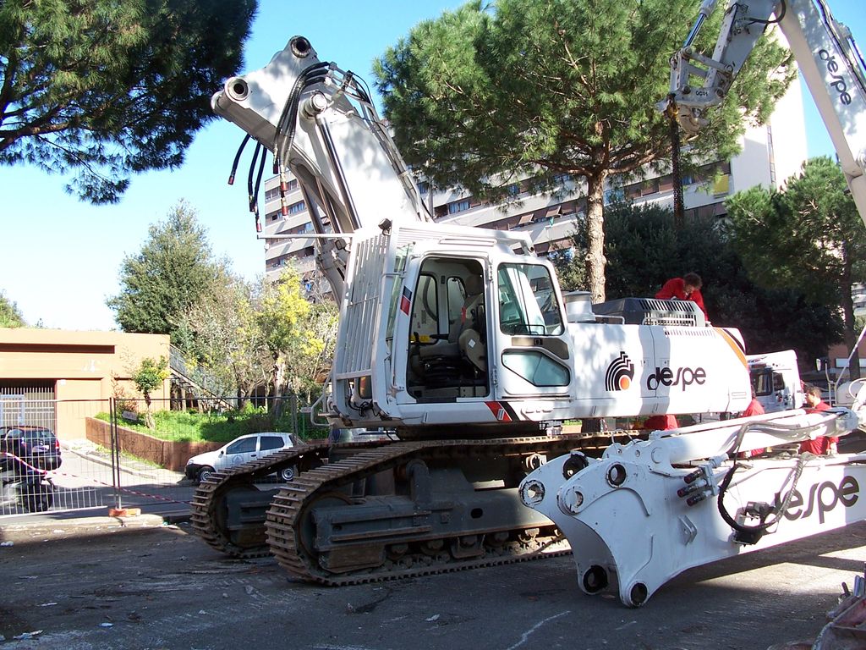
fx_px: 876
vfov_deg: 40.7
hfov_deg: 52.6
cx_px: 433
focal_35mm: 35
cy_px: 325
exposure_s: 1/350
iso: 80
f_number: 2.8
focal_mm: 6
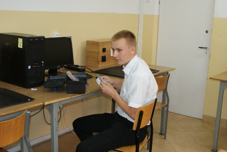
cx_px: 115
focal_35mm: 44
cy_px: 78
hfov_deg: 44.5
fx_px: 278
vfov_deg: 30.5
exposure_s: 1/80
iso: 400
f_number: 5
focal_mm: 28
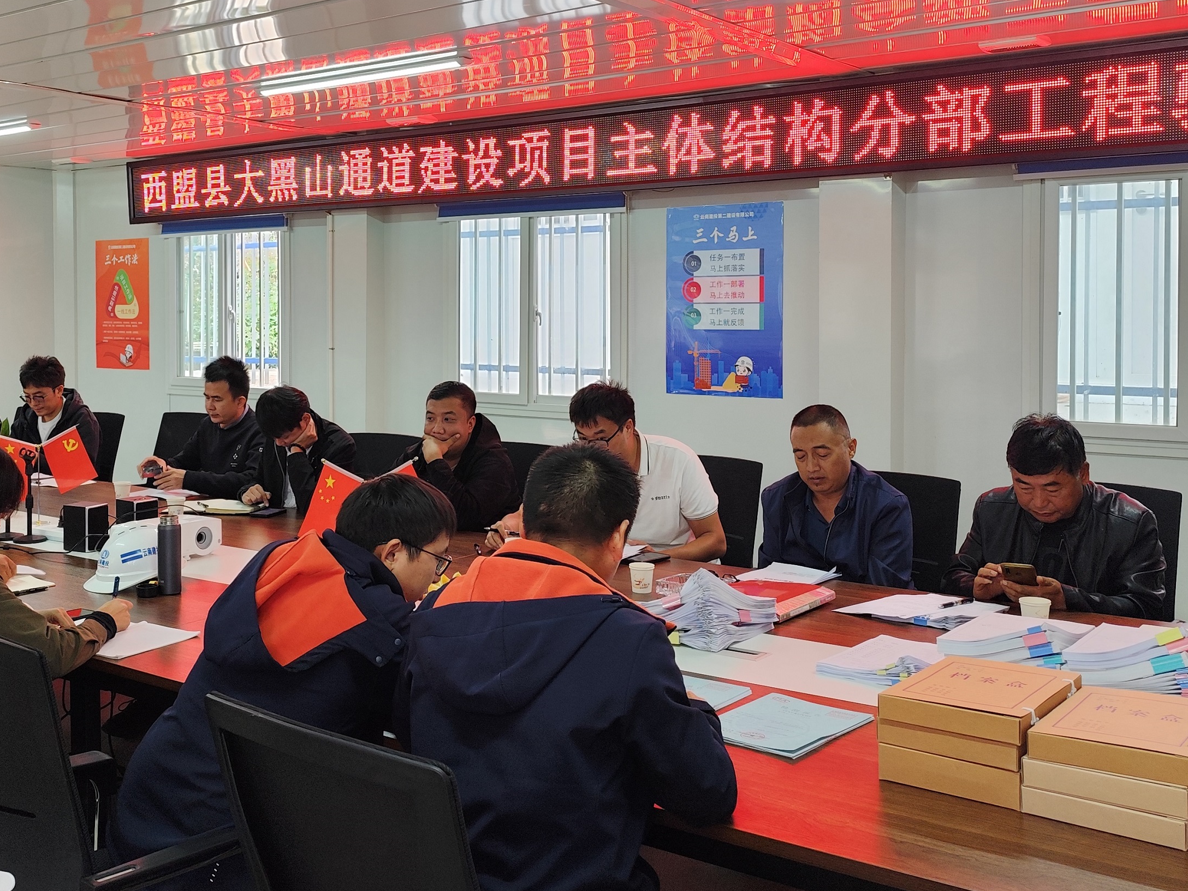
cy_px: 353
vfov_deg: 38.5
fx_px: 1270
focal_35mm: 37
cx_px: 464
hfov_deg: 49.8
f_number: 1.65
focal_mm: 6.14
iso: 200
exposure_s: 1/100
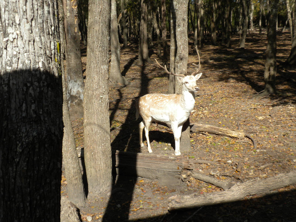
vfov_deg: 28.0
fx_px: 445
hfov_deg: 36.8
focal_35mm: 52
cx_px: 148
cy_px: 111
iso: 69
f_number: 4.3
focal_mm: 9.1
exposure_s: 1/500
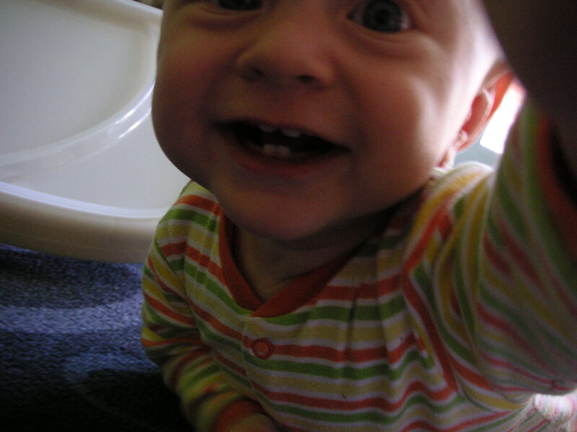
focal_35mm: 37
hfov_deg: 50.1
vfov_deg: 38.7
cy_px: 216
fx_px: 617
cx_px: 288
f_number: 2.8
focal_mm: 6.1
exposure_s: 1/45
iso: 125
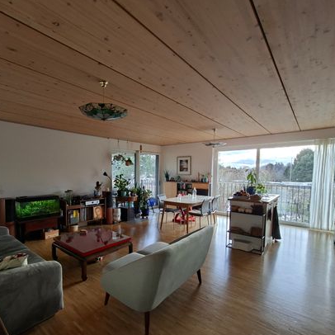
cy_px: 183
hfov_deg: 83.1
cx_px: 136
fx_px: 186
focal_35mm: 17
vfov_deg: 83.7
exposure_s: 1/40
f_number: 2.2
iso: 125
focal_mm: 1.74
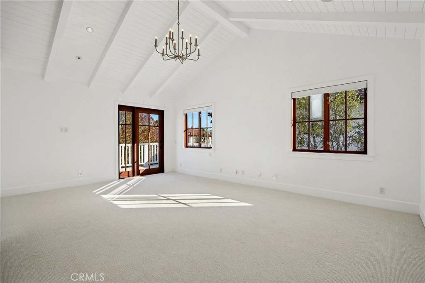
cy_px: 142
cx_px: 212
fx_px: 189
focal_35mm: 16
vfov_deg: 73.7
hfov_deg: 96.8
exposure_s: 1/250
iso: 400
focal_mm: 16
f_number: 8
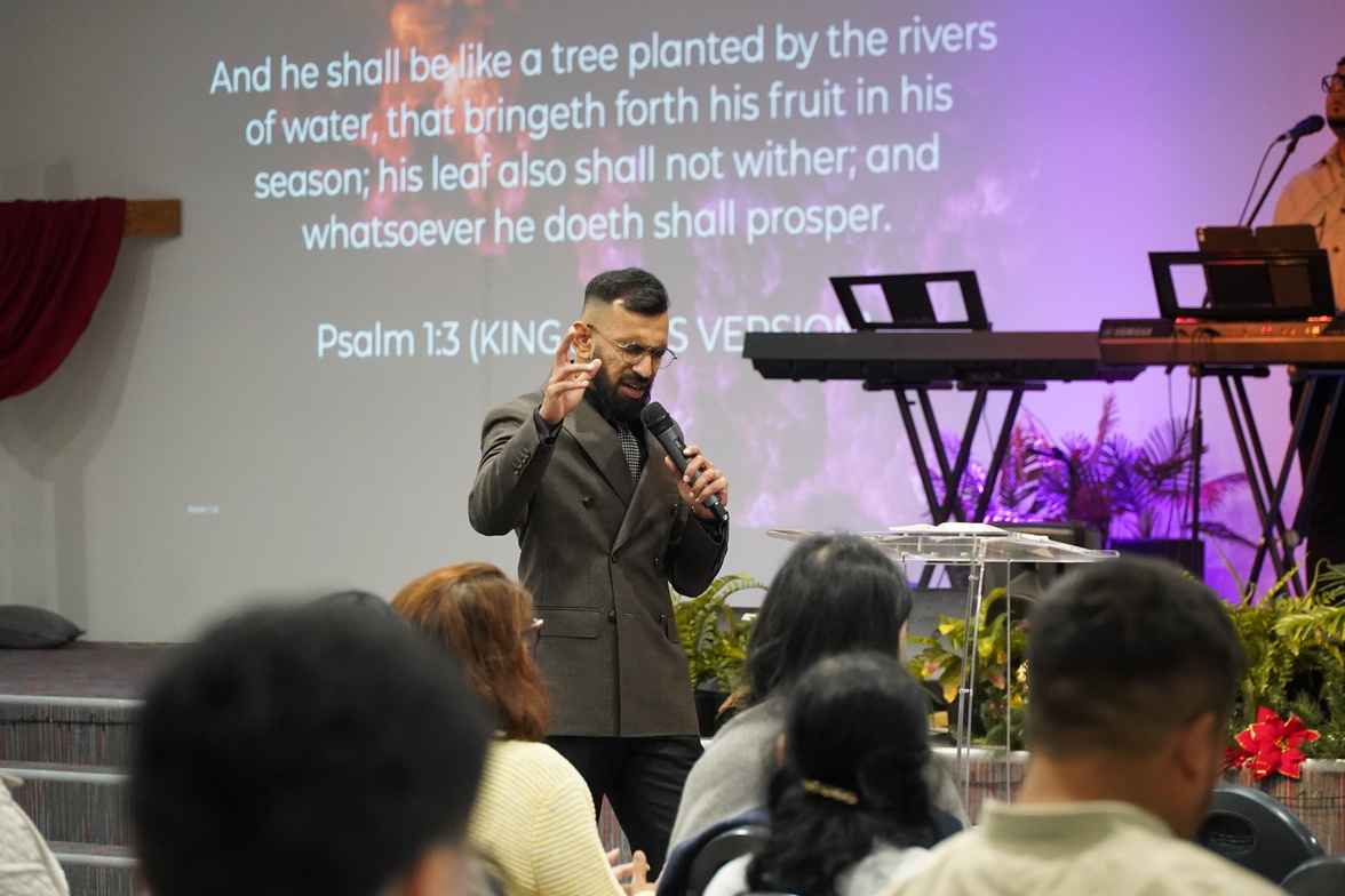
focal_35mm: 142
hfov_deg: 14.4
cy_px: 448
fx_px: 5305
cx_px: 672
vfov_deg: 9.7
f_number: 4
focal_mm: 95
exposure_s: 1/160
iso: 4000
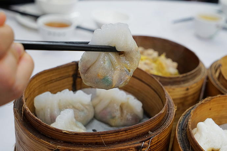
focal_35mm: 70
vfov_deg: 19.5
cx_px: 114
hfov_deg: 28.8
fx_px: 441
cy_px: 76
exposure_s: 1/80
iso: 2000
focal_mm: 70
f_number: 9
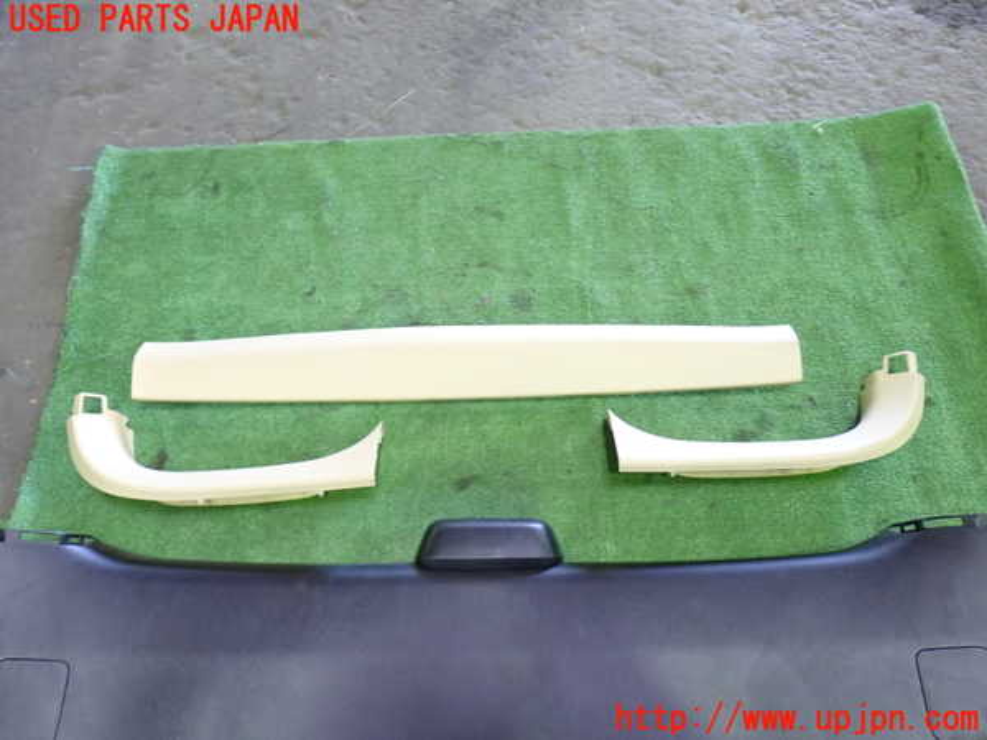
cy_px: 370
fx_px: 855
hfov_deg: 60.0
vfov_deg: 46.8
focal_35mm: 30
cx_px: 494
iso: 400
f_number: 2.3
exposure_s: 1/30
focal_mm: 5.4
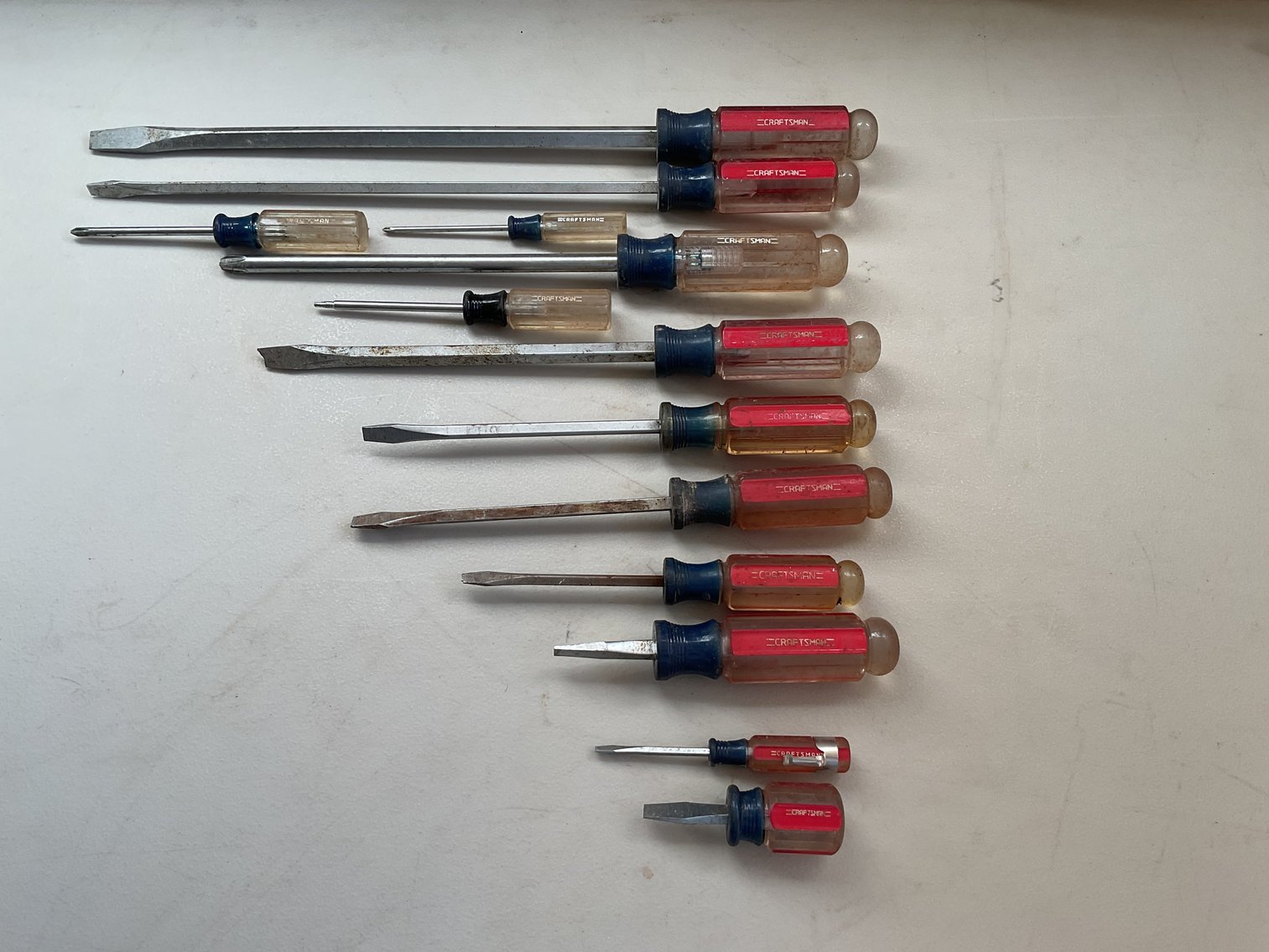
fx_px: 1063
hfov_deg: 61.7
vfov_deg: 48.2
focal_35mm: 29
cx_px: 634
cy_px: 476
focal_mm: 3
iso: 32
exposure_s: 1/120
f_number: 1.8
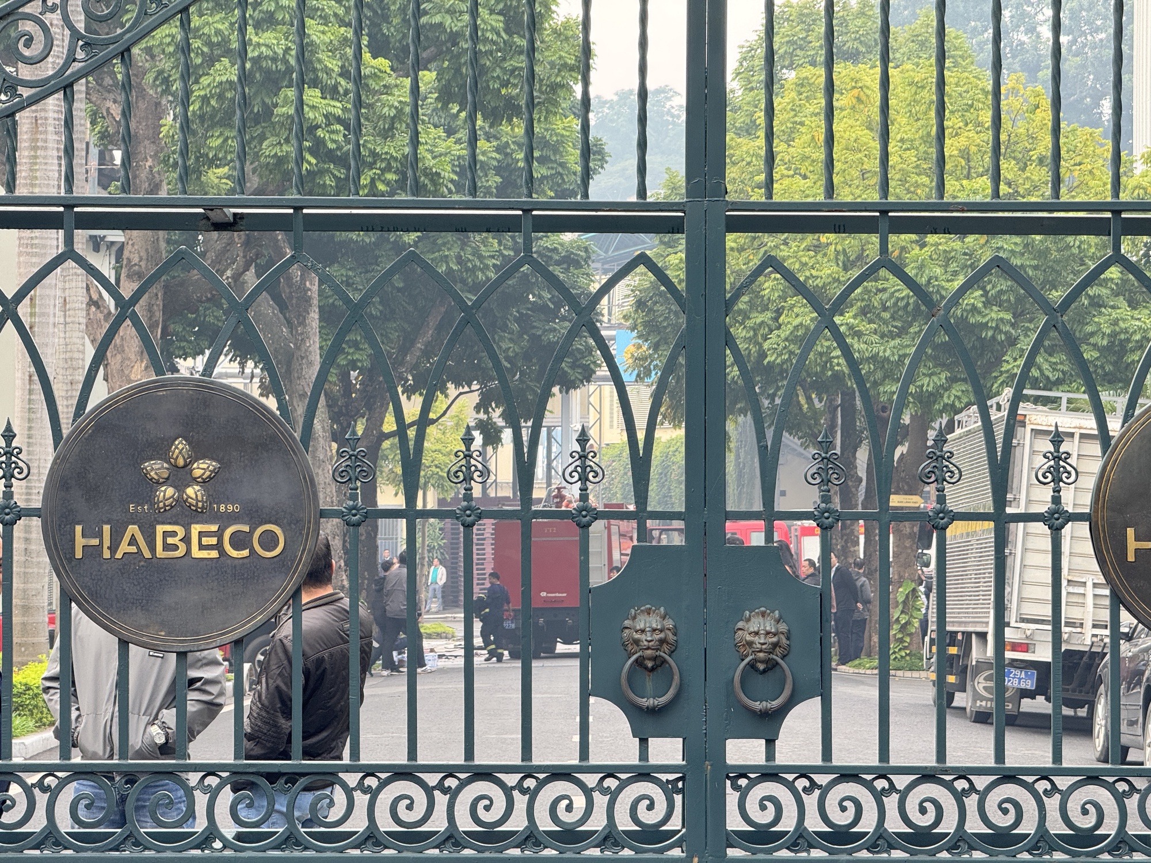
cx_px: 576
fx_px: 3990
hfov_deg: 16.4
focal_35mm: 120
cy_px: 432
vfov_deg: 12.3
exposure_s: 1/99
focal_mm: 15.66
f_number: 2.8
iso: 64
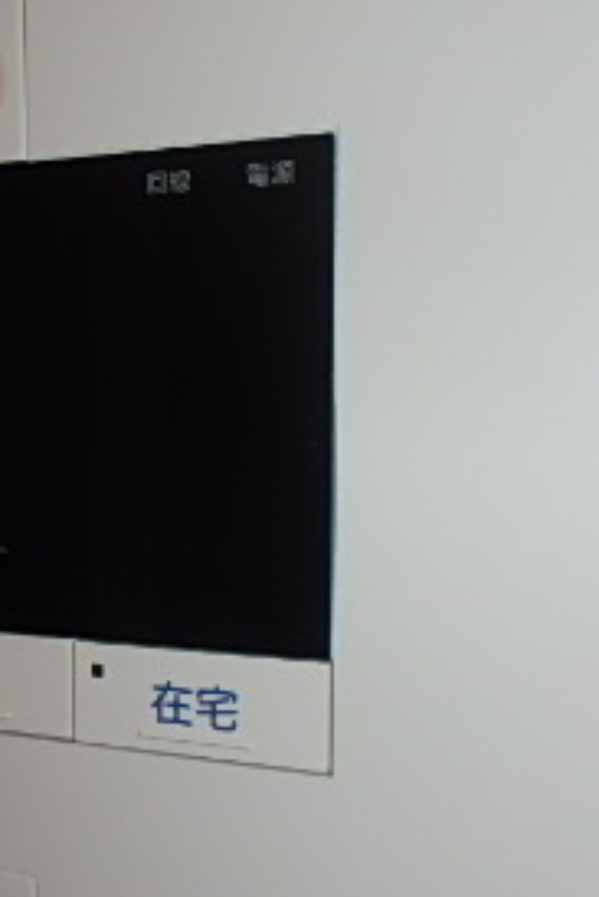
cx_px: 98
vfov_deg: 38.6
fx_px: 1271
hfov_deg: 25.9
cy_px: 553
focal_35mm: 51
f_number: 3.5
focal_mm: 3.7
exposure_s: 1/30
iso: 125
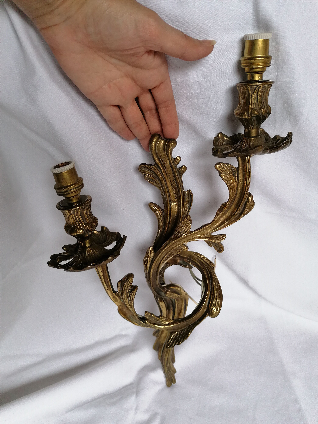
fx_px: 331
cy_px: 212
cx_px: 159
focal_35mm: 27
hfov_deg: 51.4
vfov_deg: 65.3
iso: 160
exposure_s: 1/50
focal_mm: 4.75
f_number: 1.8
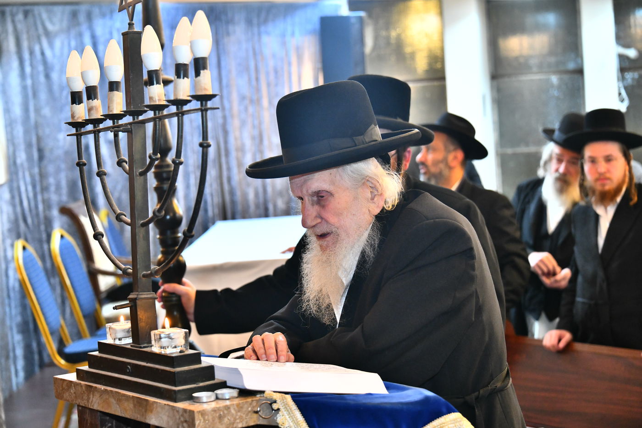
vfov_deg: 16.1
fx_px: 1516
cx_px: 321
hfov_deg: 23.9
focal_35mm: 85
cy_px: 214
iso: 2000
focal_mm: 85
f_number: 5.6
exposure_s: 1/80
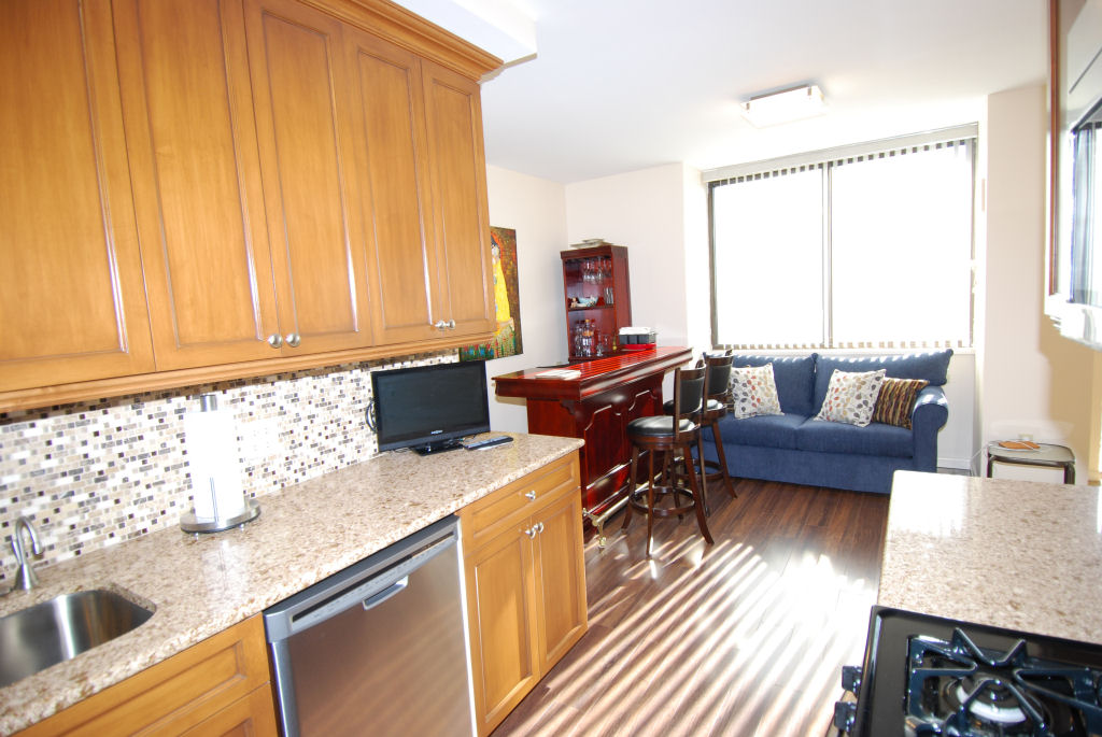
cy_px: 368
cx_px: 551
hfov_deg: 89.9
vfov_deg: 67.5
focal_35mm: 18
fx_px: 552
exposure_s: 1/80
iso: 200
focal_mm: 12
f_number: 4.5
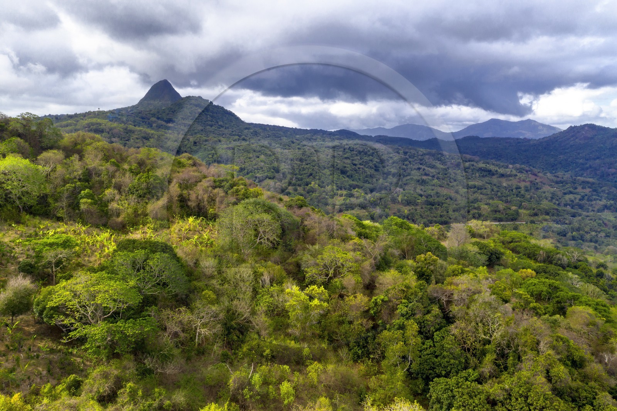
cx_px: 308
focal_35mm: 28
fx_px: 480
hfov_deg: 65.5
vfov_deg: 46.4
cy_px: 206
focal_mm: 10.3
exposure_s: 1/160
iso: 100
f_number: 8
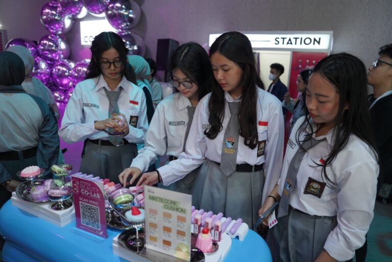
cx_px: 196
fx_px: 261
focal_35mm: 24
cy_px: 131
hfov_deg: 73.7
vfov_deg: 53.1
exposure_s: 1/320
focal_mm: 24
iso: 1000
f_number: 2.8
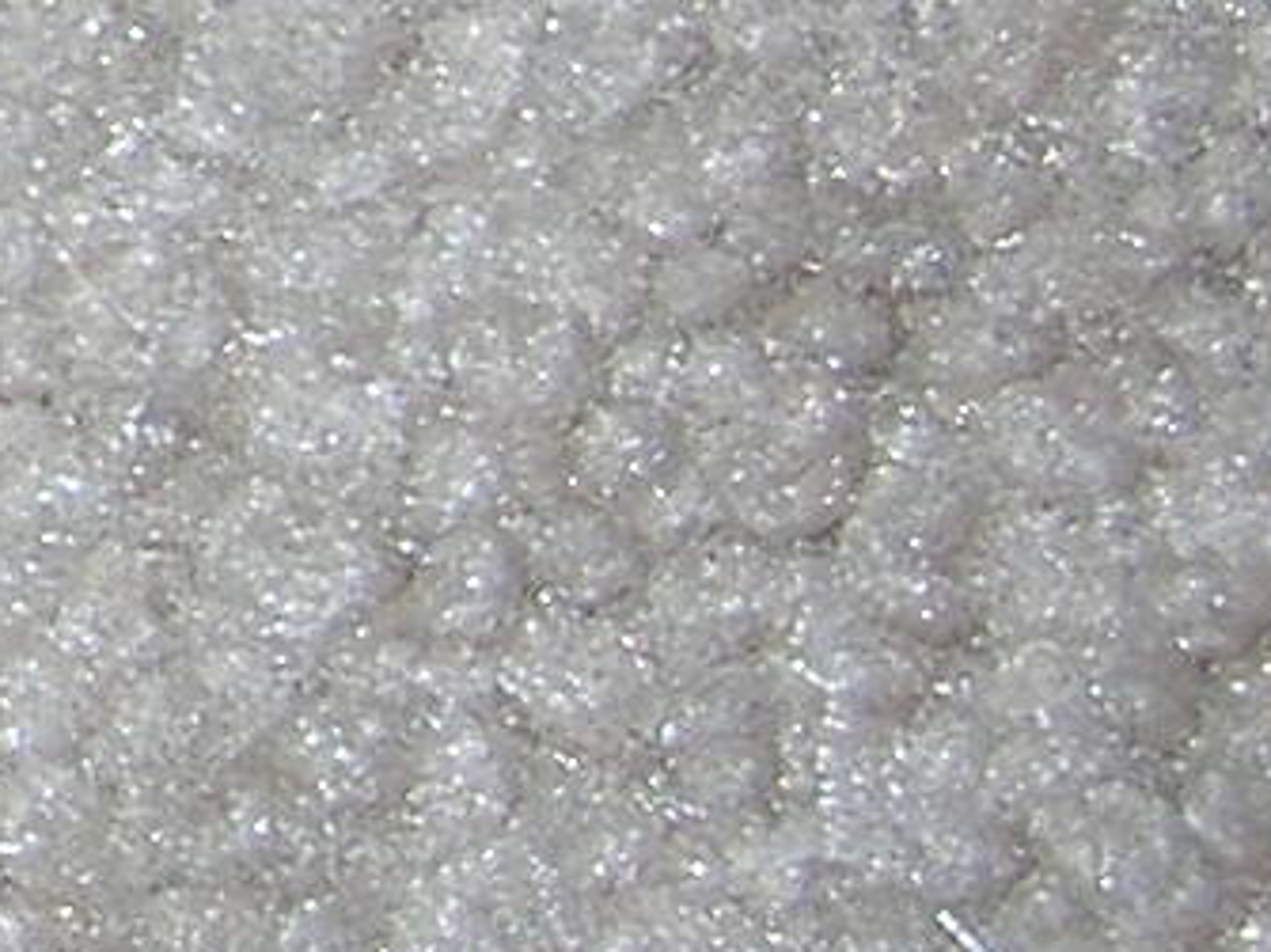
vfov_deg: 5.9
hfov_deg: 7.0
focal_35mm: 246
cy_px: -759
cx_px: -2842
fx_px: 9029
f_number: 2.7
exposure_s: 1/60.1
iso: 50
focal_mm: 6
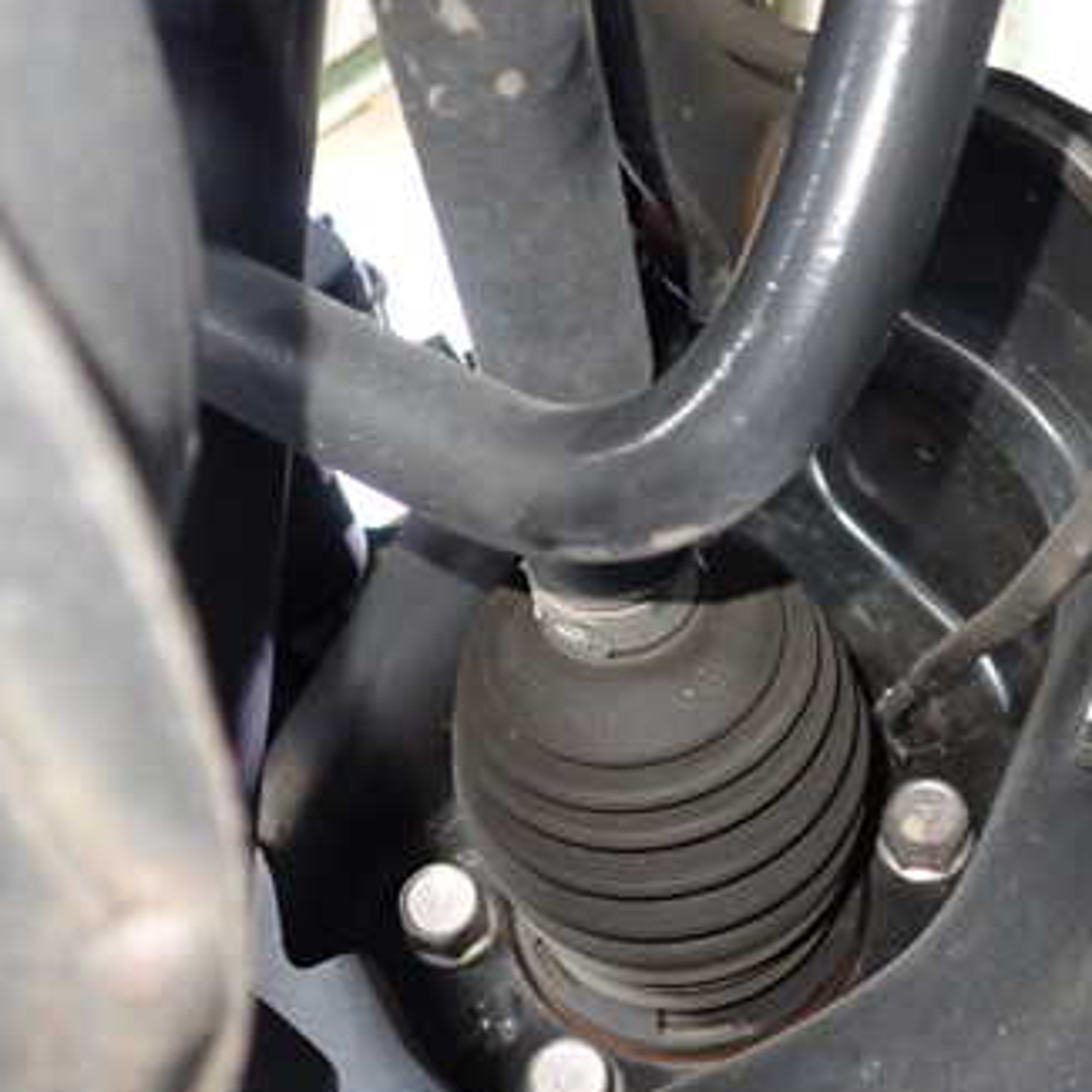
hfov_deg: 34.6
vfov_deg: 34.5
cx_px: 659
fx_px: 1749
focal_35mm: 49
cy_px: 662
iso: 800
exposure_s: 1/20
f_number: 2.3
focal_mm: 5.4
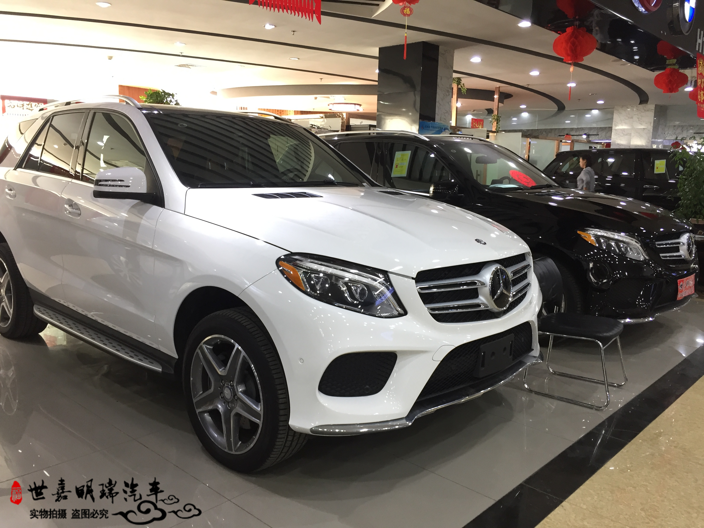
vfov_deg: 48.2
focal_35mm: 29
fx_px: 590
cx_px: 352
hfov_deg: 61.7
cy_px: 264
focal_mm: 4.15
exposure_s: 1/33
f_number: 2.2
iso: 80
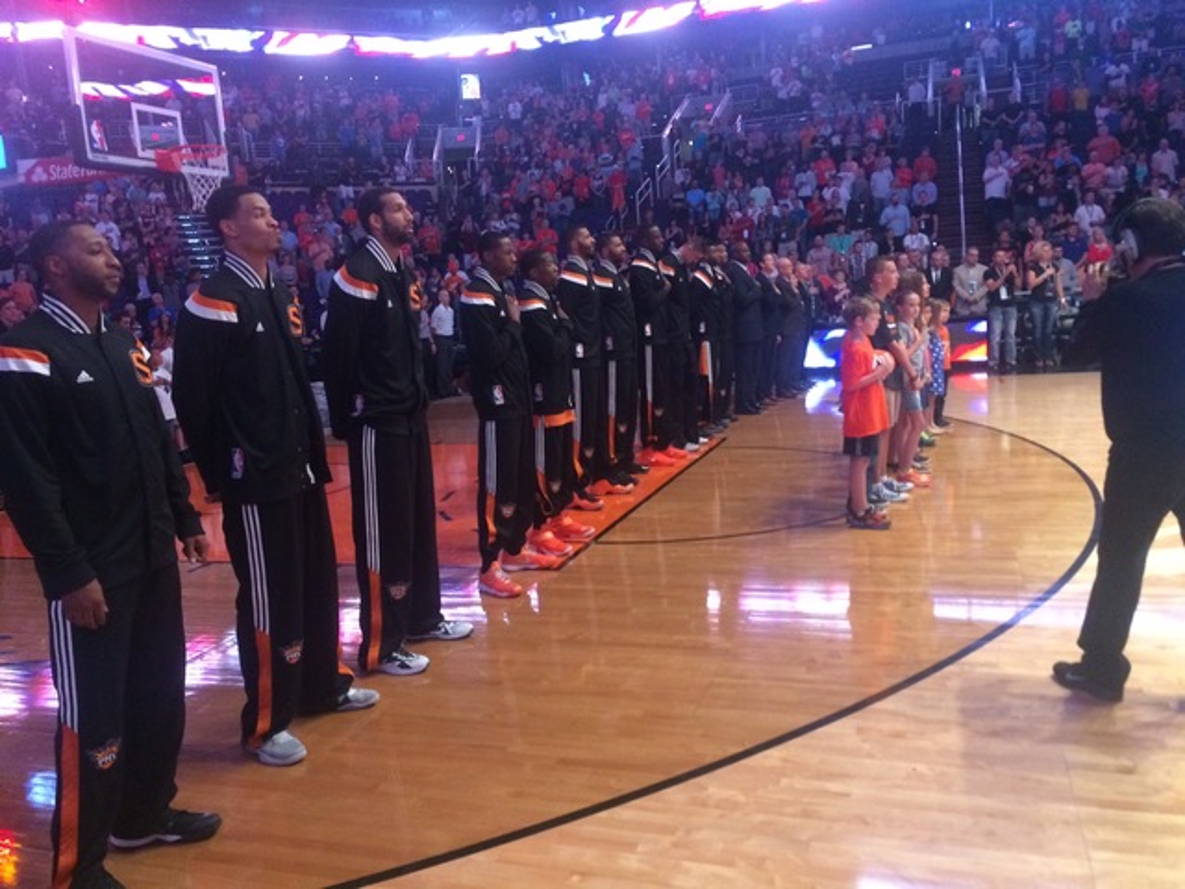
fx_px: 993
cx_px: 592
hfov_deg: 61.7
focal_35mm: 29
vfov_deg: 48.2
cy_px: 444
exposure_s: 1/24
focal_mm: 4.15
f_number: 2.2
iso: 320
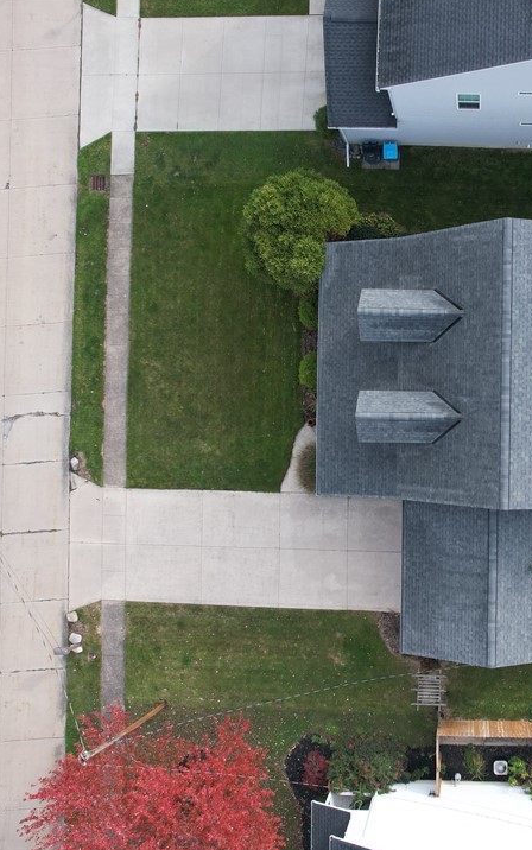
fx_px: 788
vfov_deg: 56.7
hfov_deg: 35.3
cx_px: 470
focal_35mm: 34
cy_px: 424
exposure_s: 1/500
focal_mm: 8.38
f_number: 2.8
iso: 110
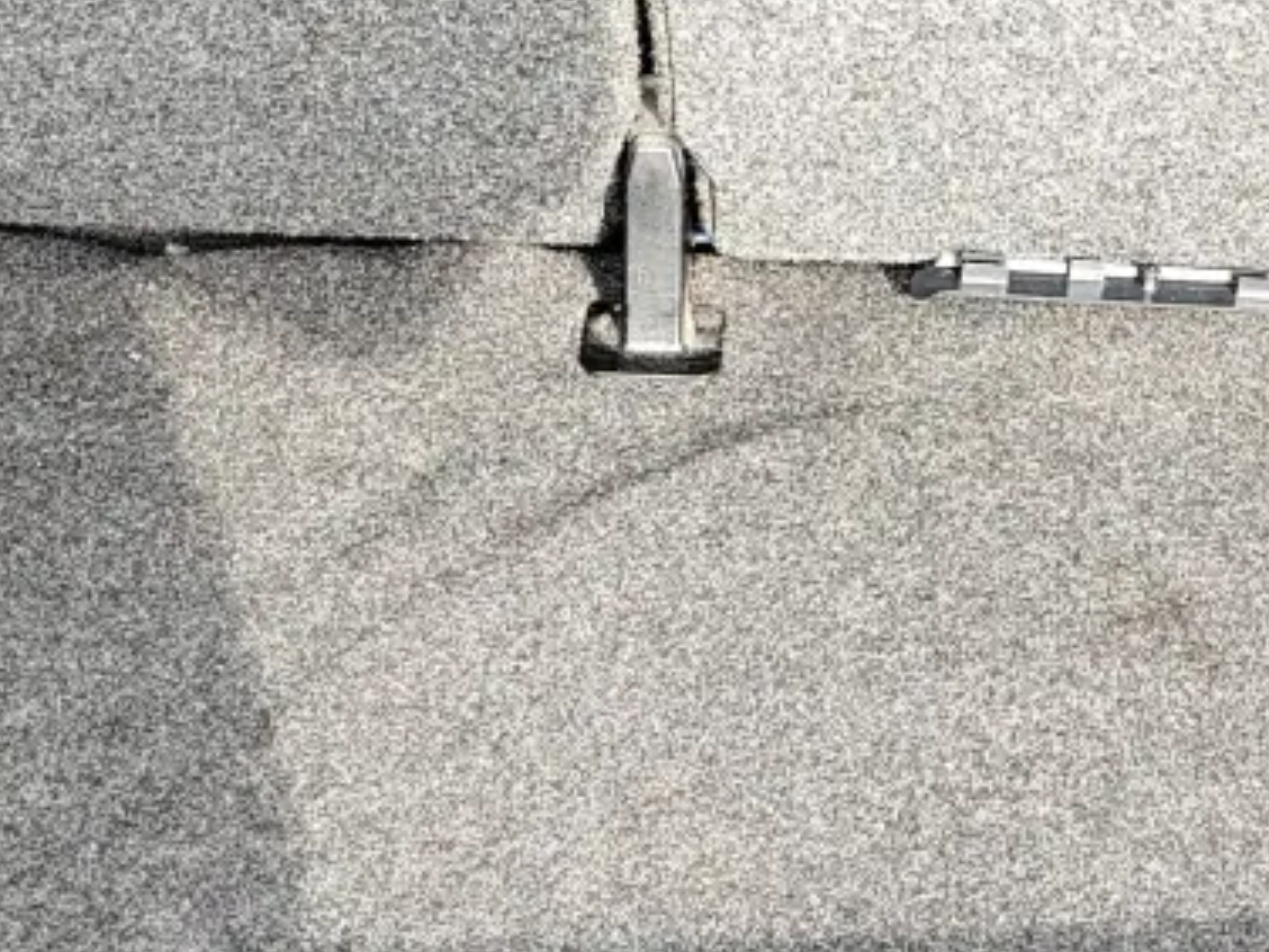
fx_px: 2823
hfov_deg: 25.0
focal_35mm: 77
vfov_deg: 19.1
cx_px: 955
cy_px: 398
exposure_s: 1/100
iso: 206
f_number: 1.8
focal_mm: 5.56
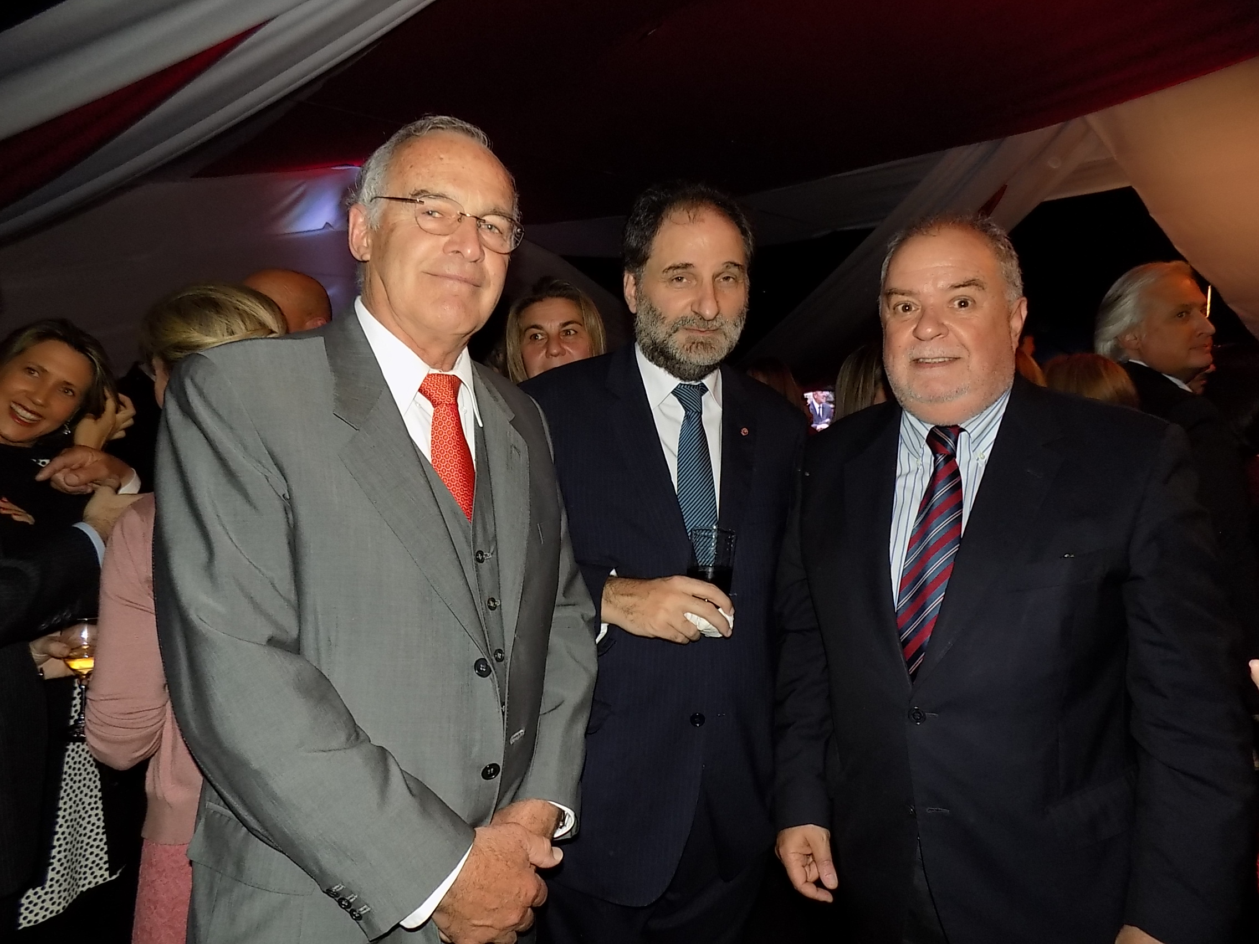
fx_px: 837
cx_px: 630
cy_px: 472
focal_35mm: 23
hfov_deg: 73.9
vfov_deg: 58.9
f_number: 3.1
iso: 200
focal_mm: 4
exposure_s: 1/30
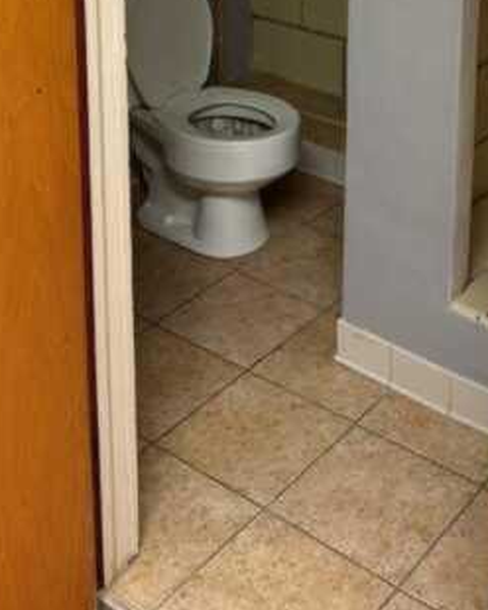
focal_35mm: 58
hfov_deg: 26.1
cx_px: 317
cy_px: -45
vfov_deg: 29.6
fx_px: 1047
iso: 160
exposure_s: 1/120
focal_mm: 6.86
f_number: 1.78
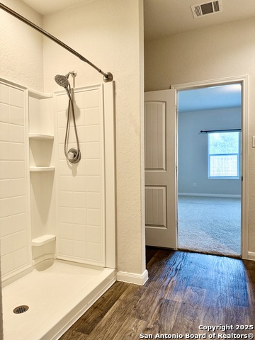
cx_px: 128
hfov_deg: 56.8
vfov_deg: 71.6
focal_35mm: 24
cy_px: 170
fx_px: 236
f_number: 1.78
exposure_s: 1/120
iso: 250
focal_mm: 6.76
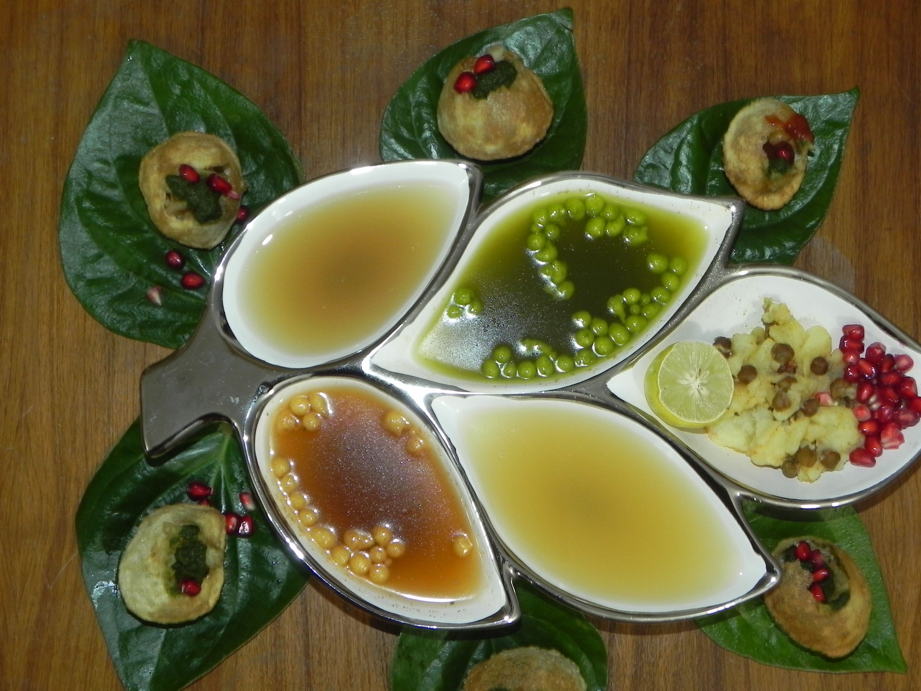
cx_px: 478
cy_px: 387
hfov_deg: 41.2
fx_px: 1224
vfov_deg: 31.5
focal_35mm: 46
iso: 200
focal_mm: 7.3
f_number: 3.2
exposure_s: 1/30
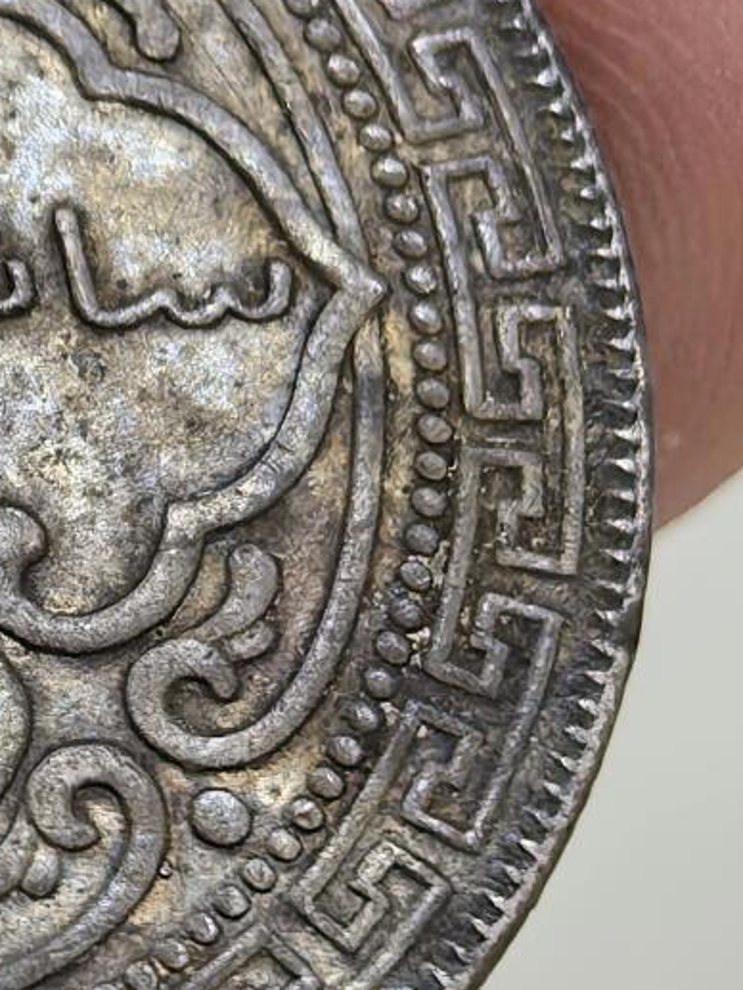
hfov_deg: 7.7
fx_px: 5378
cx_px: -421
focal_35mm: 188
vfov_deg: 10.5
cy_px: 473
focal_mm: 6.98
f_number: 2
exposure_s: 1/50
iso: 400
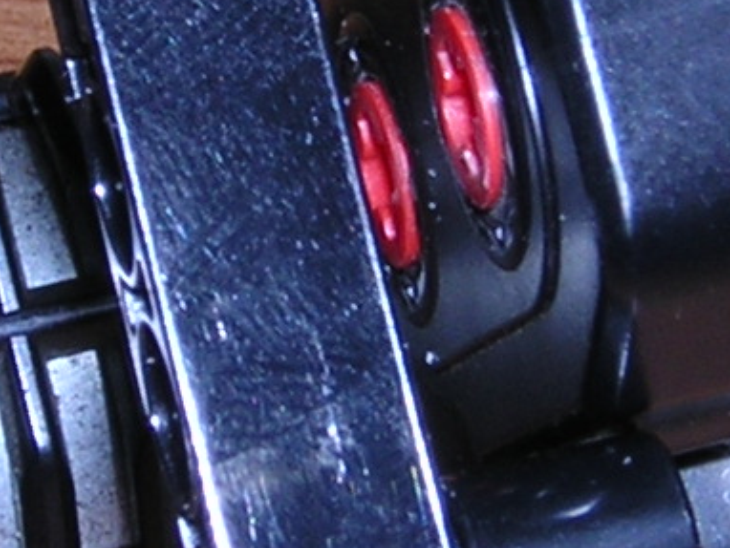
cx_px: 380
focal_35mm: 293
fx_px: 6183
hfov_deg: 6.8
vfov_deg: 5.1
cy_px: 50
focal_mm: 9.1
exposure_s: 1/60.1
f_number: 7.2
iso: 100
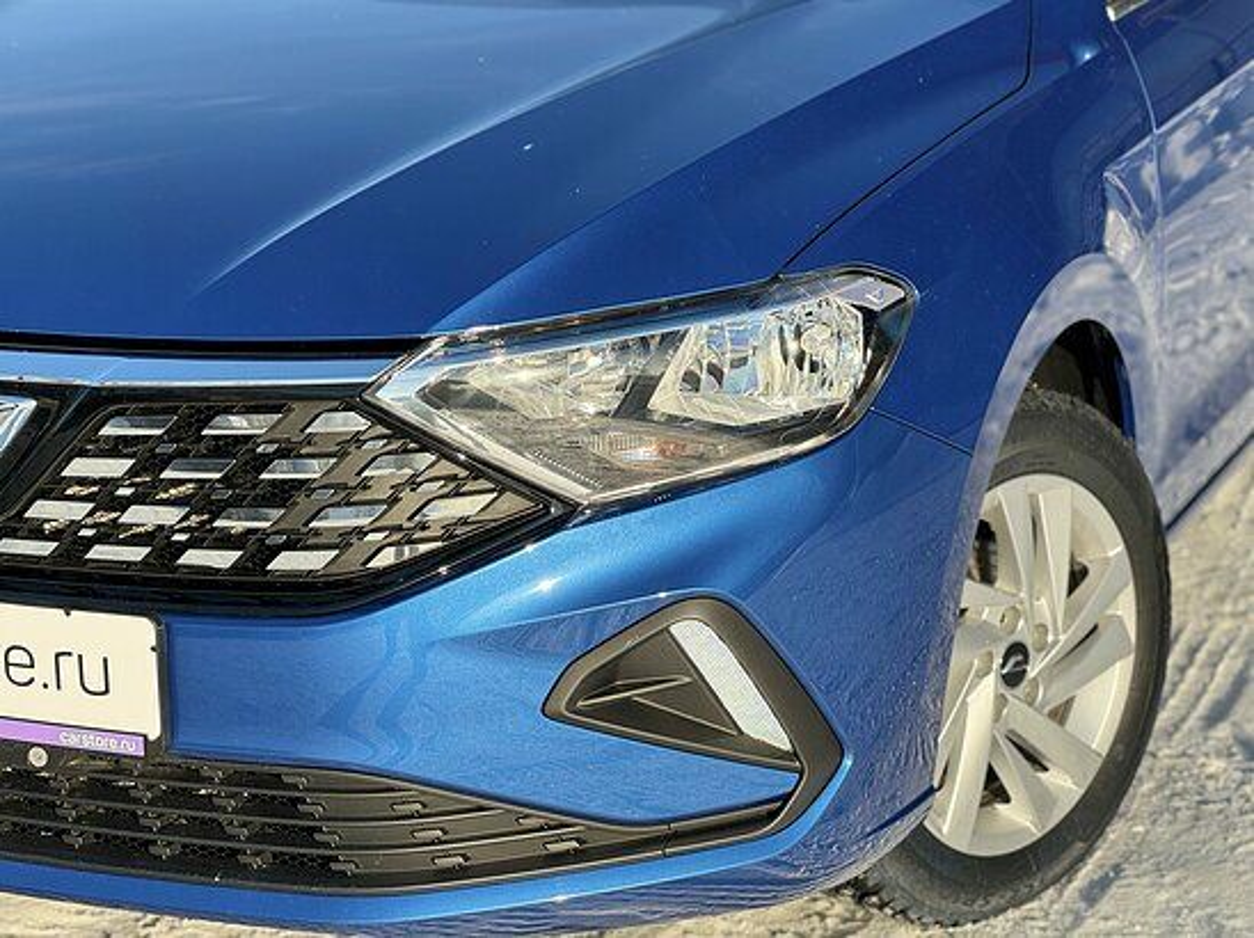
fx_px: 2787
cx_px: 627
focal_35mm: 77
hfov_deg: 25.4
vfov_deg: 19.1
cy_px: 469
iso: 25
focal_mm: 9
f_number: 2.8
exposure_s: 1/190
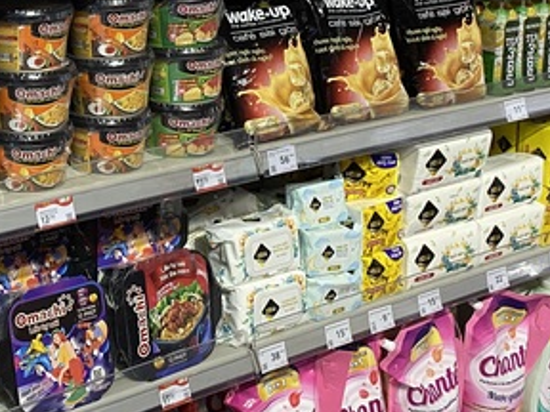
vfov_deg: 21.9
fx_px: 1033
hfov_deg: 27.9
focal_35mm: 65
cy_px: 23
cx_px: -11
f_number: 1.8
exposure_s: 1/50
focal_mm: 4.25
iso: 80
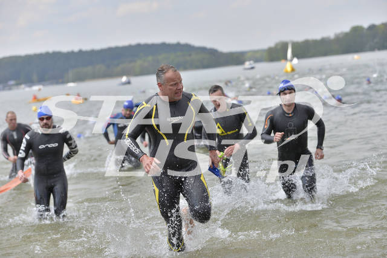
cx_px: 194
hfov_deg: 21.5
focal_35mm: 95
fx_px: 1021
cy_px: 129
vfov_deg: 14.4
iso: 200
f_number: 4
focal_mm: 95
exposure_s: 1/2000
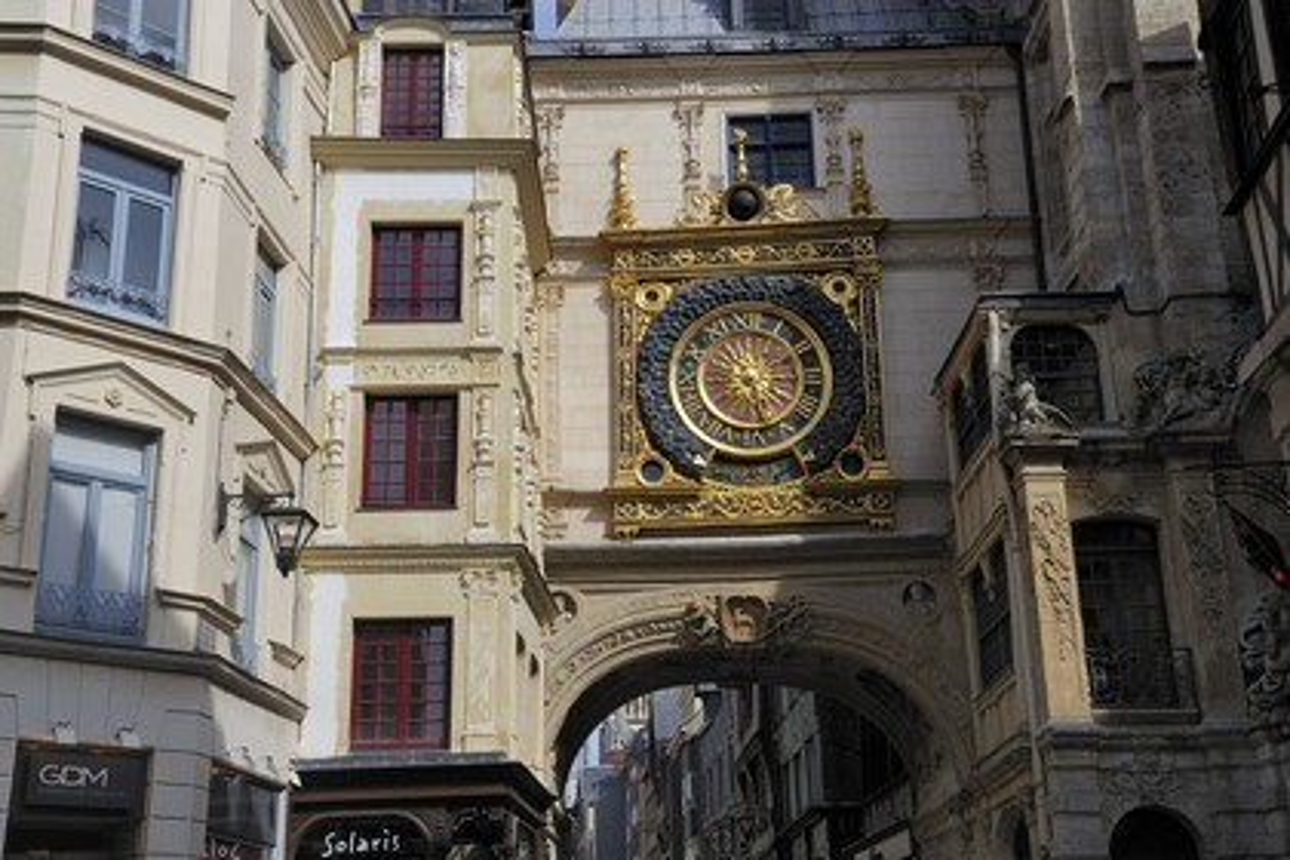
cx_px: 645
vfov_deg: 31.9
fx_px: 1505
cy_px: 430
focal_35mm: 42
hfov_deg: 46.4
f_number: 14
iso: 200
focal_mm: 42
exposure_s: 1/200
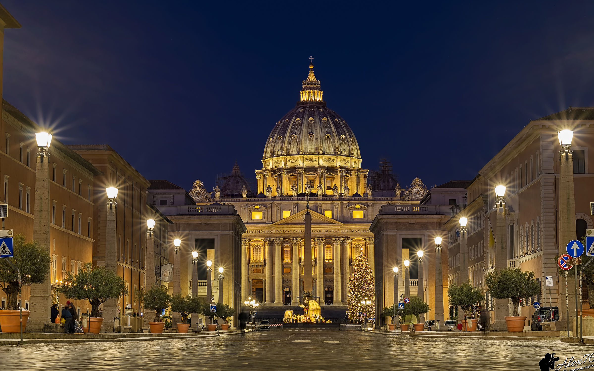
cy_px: 178
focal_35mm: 86
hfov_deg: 24.1
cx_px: 298
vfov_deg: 15.2
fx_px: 1392
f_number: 8
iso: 200
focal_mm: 56
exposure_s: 3.1
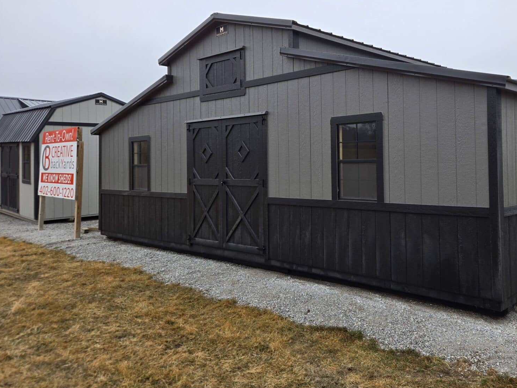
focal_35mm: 32
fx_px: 478
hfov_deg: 55.6
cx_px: 347
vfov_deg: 44.0
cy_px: 157
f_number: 1.8
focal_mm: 5.4
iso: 25
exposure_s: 1/472
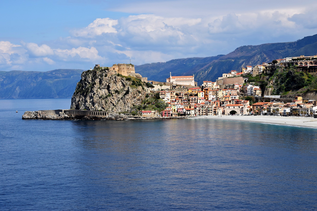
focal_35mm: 78
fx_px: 687
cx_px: 158
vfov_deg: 17.5
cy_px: 106
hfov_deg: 26.0
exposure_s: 1/320
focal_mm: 52
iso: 400
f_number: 16
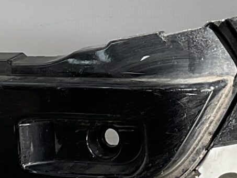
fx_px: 1123
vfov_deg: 9.0
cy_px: 31
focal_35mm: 164
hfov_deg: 12.0
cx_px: 172
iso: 16
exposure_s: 1/370
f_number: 1.8
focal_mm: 3
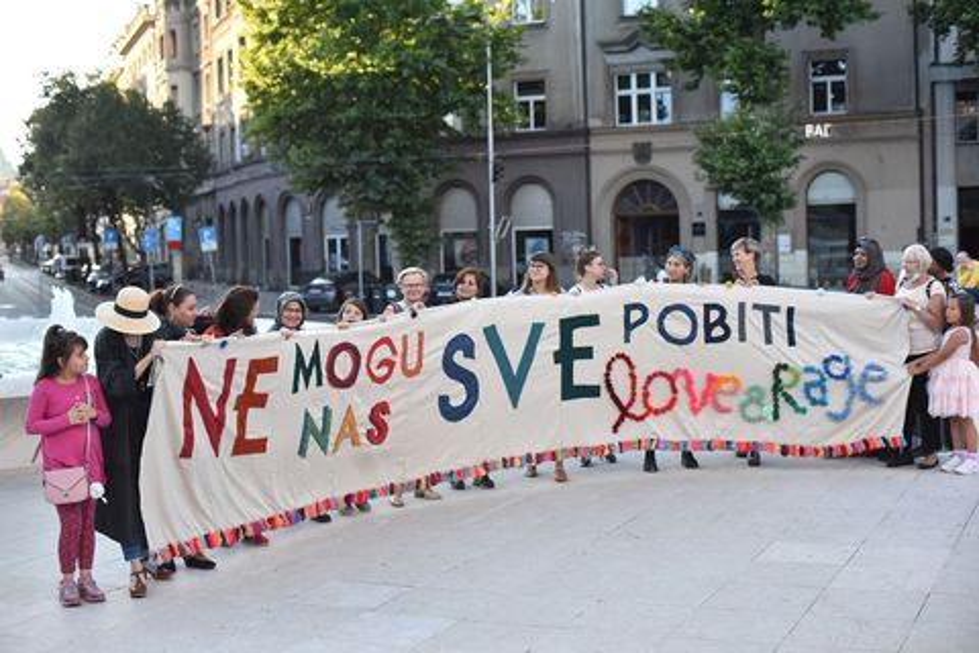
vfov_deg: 27.0
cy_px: 326
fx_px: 1360
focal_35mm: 50
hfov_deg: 39.6
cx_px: 490
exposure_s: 1/4000
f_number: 2.8
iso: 2800
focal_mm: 50
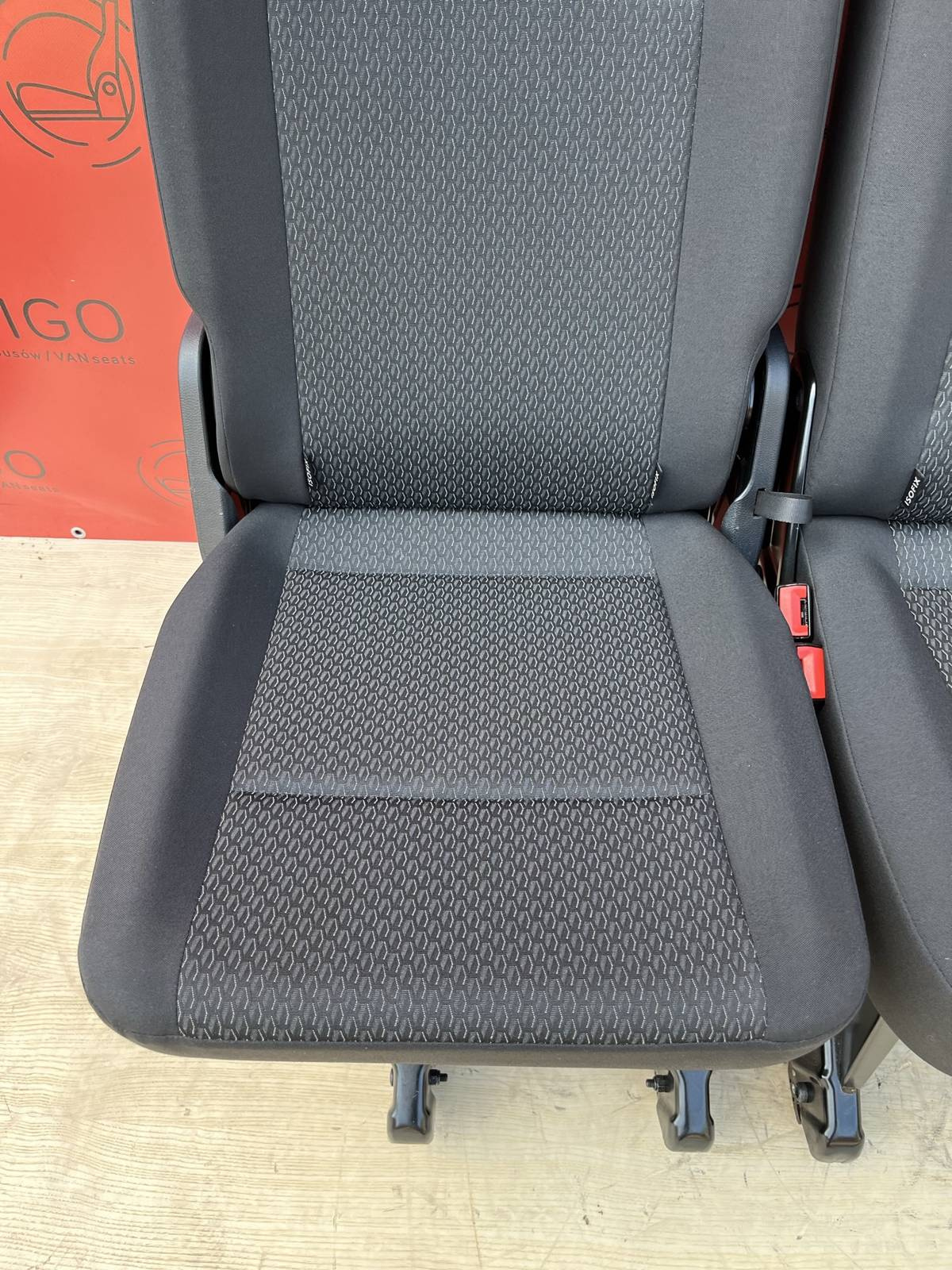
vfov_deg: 67.3
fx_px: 953
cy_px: 635
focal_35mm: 26
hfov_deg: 53.1
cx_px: 476
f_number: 1.6
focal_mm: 5.1
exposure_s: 1/162
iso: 64
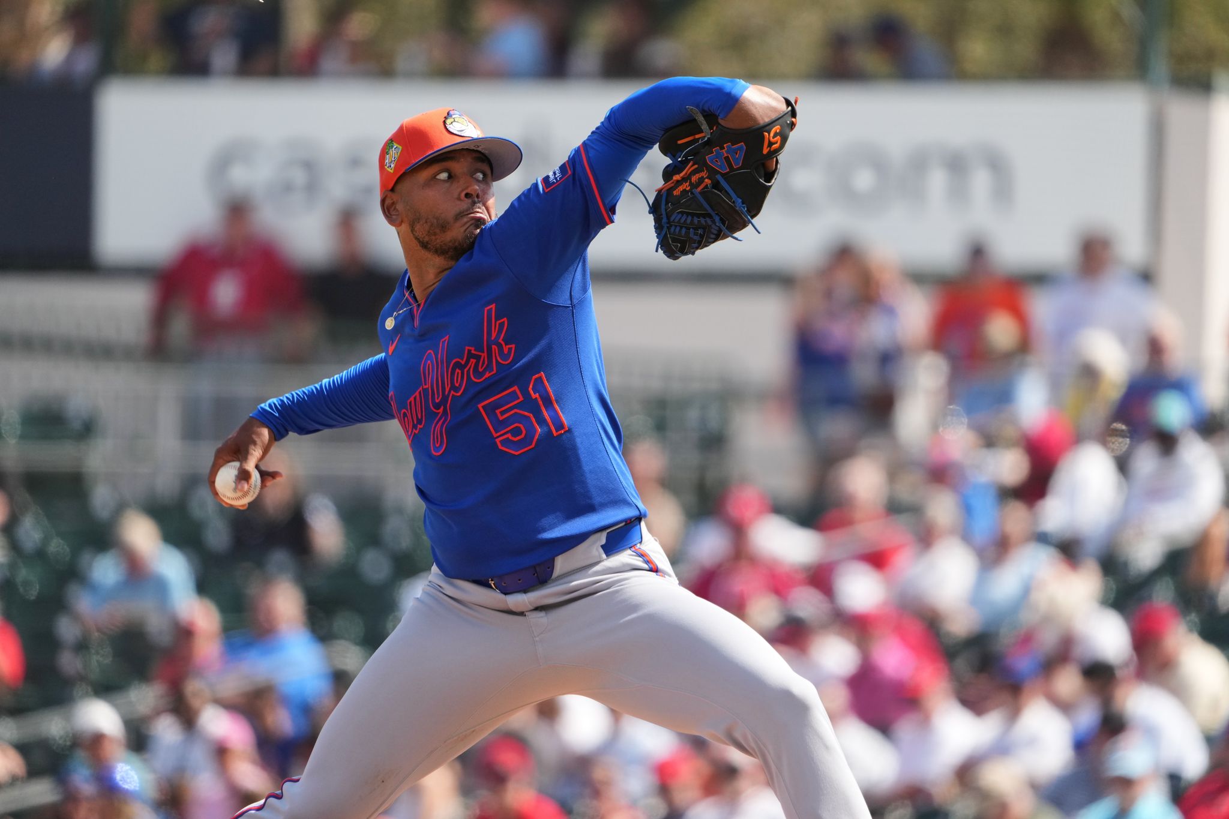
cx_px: 614
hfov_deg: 3.4
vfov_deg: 2.3
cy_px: 410
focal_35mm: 600
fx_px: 20480
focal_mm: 600
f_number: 6.3
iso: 800
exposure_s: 1/2000
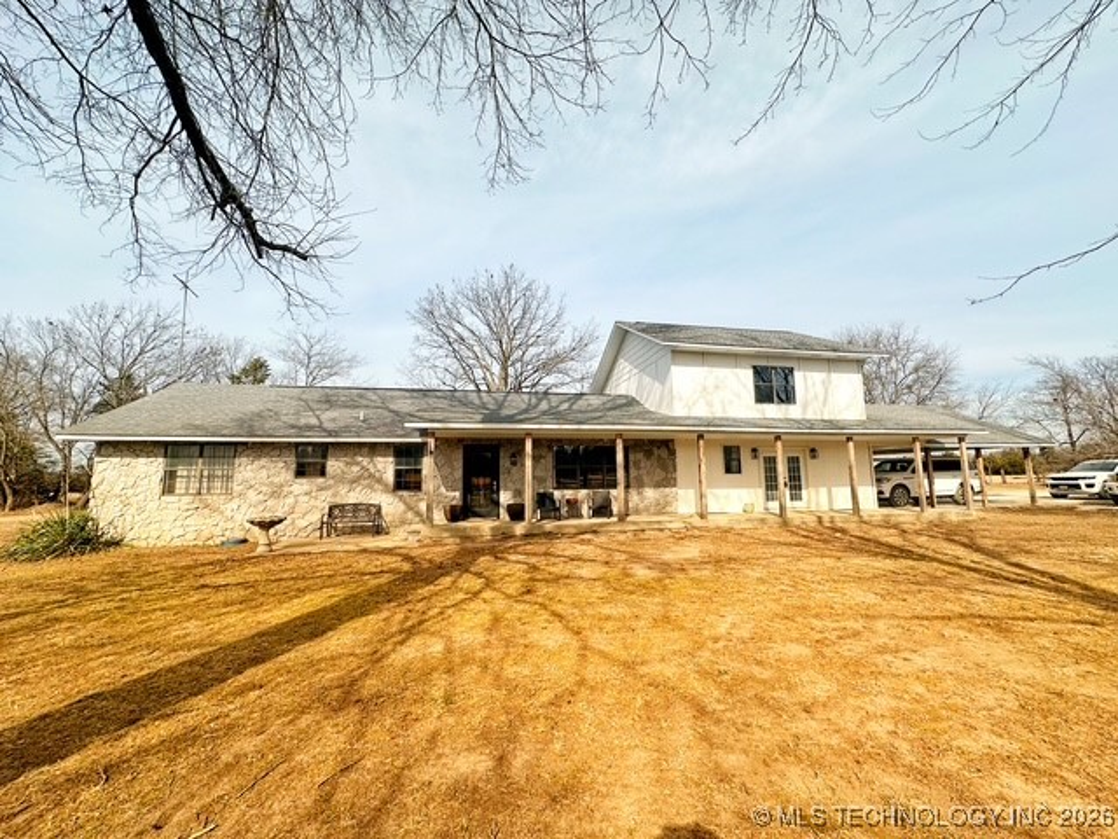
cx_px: 559
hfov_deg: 102.1
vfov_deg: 85.7
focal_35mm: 14
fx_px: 452
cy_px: 420
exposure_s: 1/2618
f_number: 2.2
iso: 50
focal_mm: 2.22
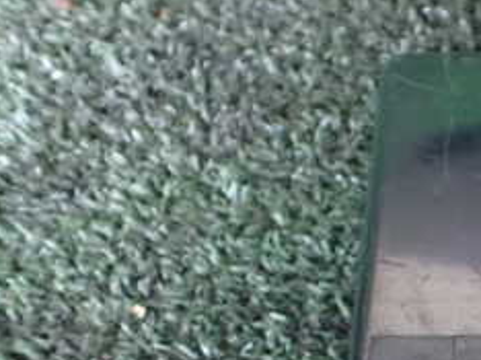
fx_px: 1069
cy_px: 358
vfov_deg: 18.6
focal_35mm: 77
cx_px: 606
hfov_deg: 22.9
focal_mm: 5.4
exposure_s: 1/30
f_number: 2.3
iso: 1250
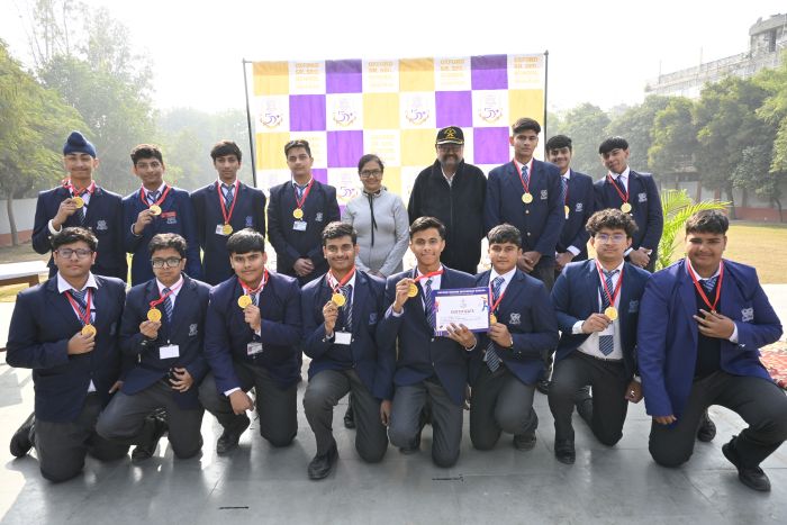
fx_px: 525
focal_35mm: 24
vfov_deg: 53.2
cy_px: 262
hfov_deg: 73.7
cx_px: 394
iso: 140
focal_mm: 16
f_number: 5.6
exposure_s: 1/125
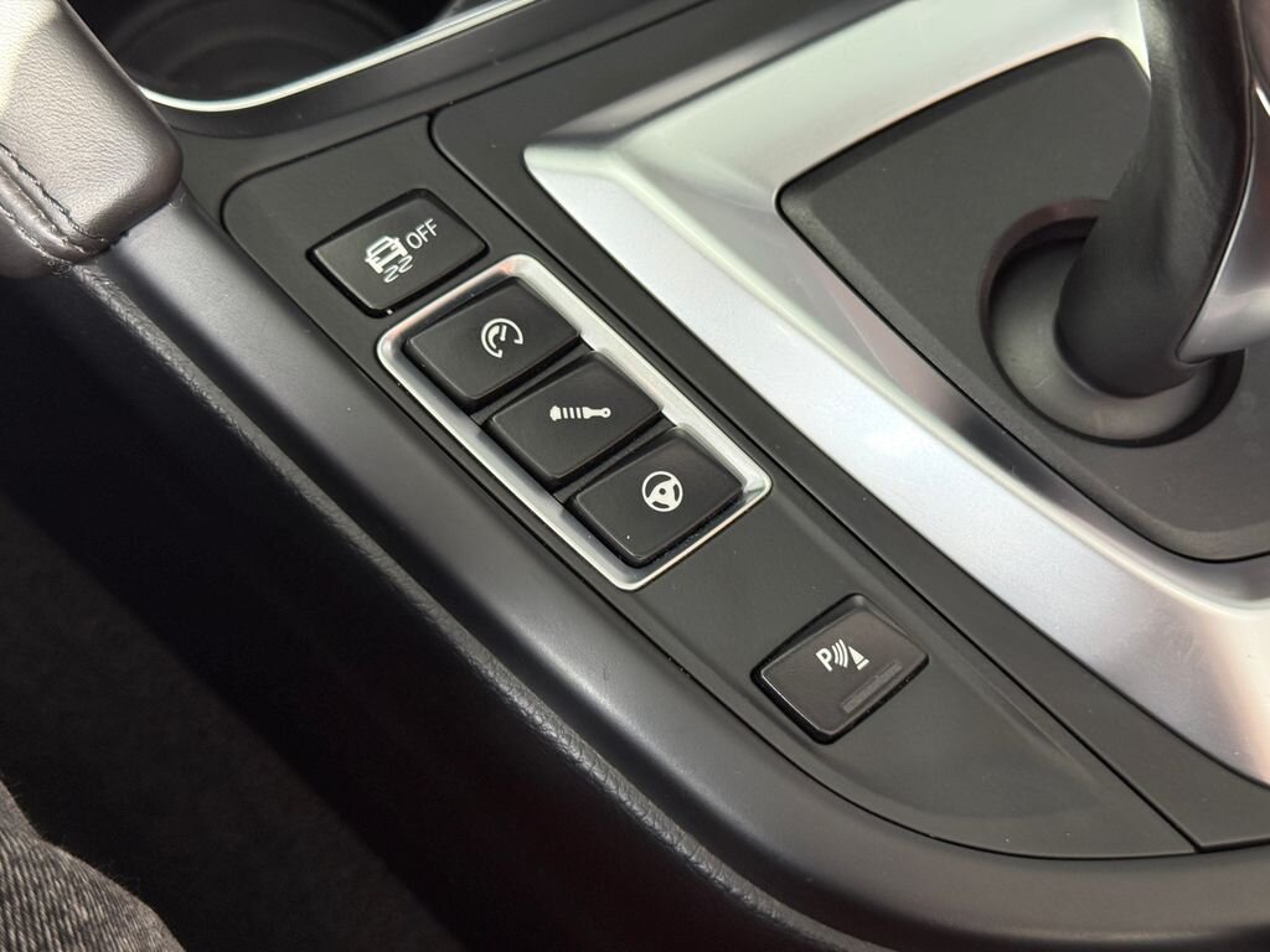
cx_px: 635
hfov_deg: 39.7
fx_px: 1761
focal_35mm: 48
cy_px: 476
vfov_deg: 30.3
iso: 250
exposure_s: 1/60
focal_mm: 6.76
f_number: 1.78
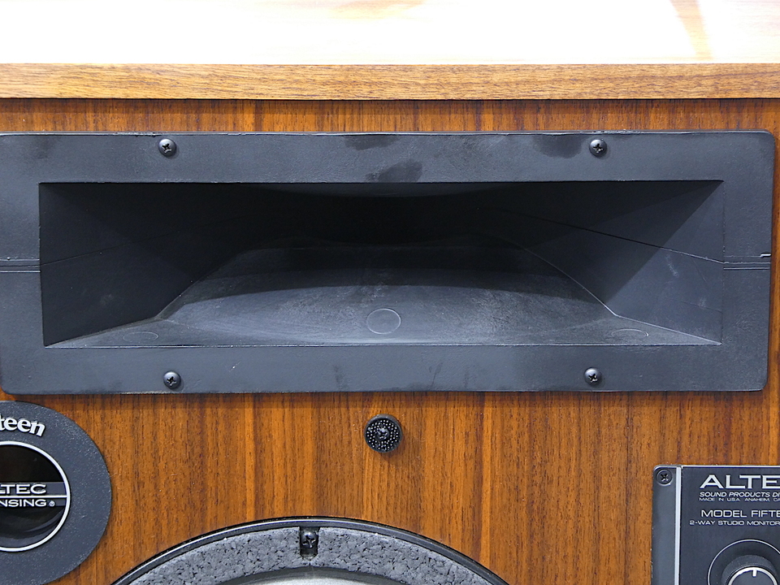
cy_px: 292
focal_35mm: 124
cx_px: 390
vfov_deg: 12.0
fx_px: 2794
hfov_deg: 15.9
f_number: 5.2
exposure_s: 1.3
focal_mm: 22.3
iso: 200
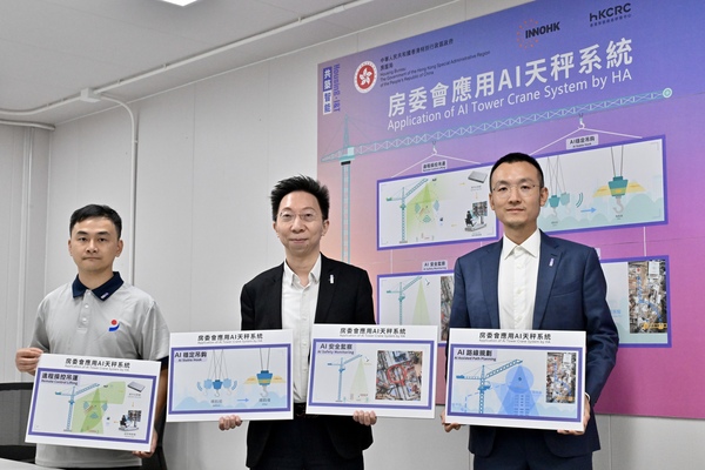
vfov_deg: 29.9
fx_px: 881
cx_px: 352
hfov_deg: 43.6
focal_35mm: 45
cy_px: 235
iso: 3200
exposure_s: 1/160
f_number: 10
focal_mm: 45
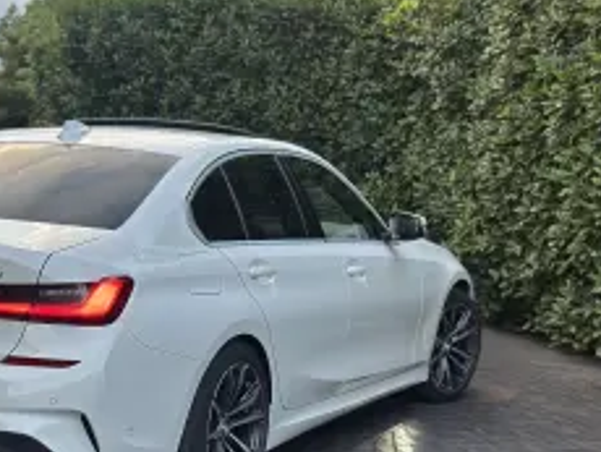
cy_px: 222
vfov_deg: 19.7
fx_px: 1304
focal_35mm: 75
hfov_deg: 25.6
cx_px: 144
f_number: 1.78
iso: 80
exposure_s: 1/121
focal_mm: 6.86
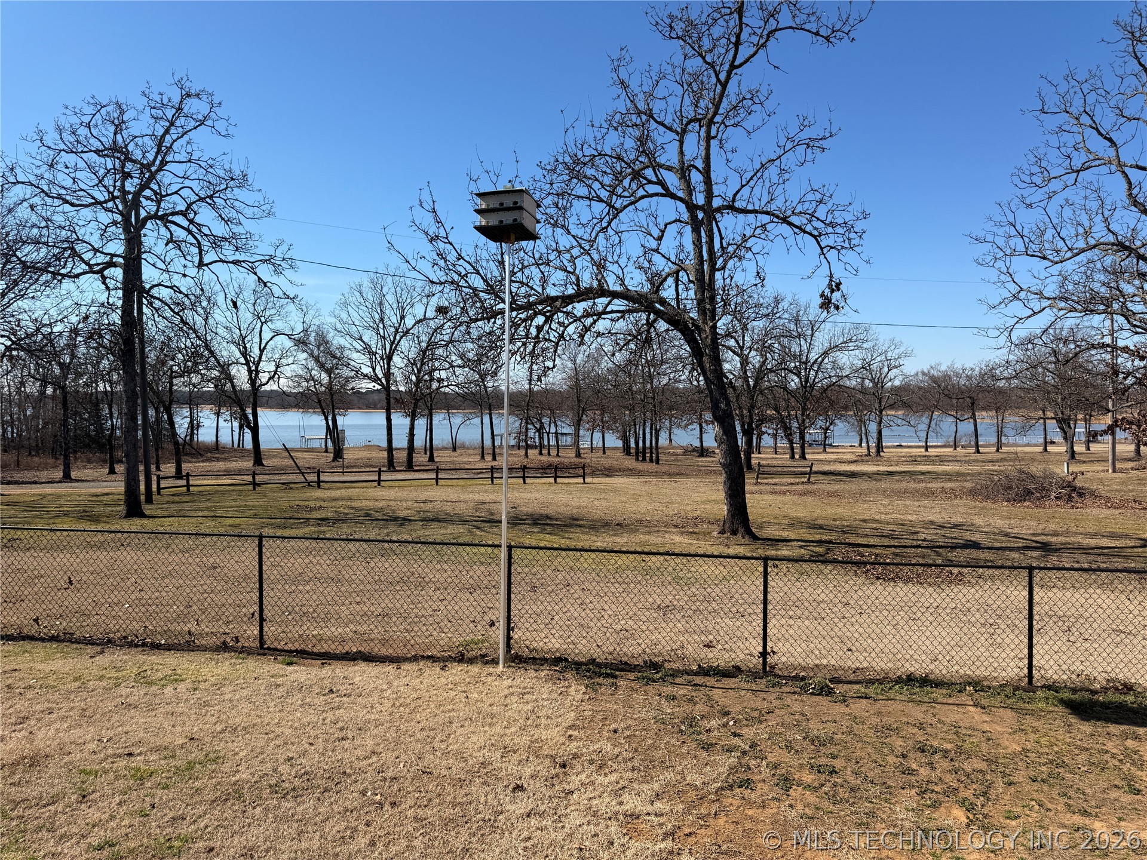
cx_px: 574
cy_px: 430
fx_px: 795
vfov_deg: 56.8
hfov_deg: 71.6
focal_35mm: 24
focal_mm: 6.76
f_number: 1.78
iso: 80
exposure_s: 1/4975
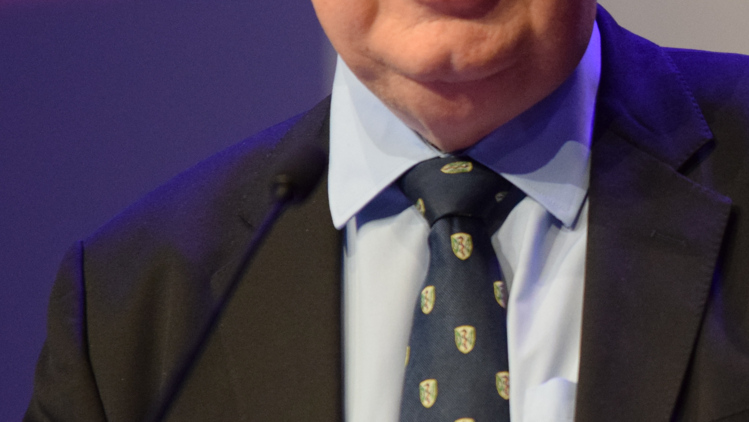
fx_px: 12196
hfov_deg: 3.5
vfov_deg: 2.0
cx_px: 623
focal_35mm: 614
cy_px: 172
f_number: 2.8
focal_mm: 150
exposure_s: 1/250
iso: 1600
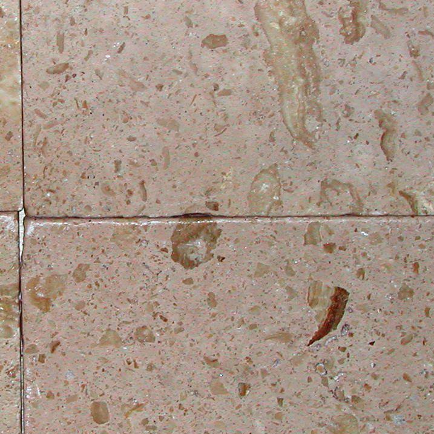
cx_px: 58
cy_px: 203
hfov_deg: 12.1
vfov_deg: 12.1
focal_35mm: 144
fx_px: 2043
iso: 100
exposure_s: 1/60
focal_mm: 12.2
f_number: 3.4
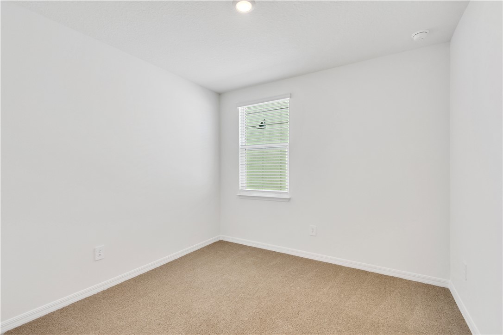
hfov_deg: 100.4
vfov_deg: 77.3
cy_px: 168
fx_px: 210
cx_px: 252
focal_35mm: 15
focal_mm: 10
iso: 320
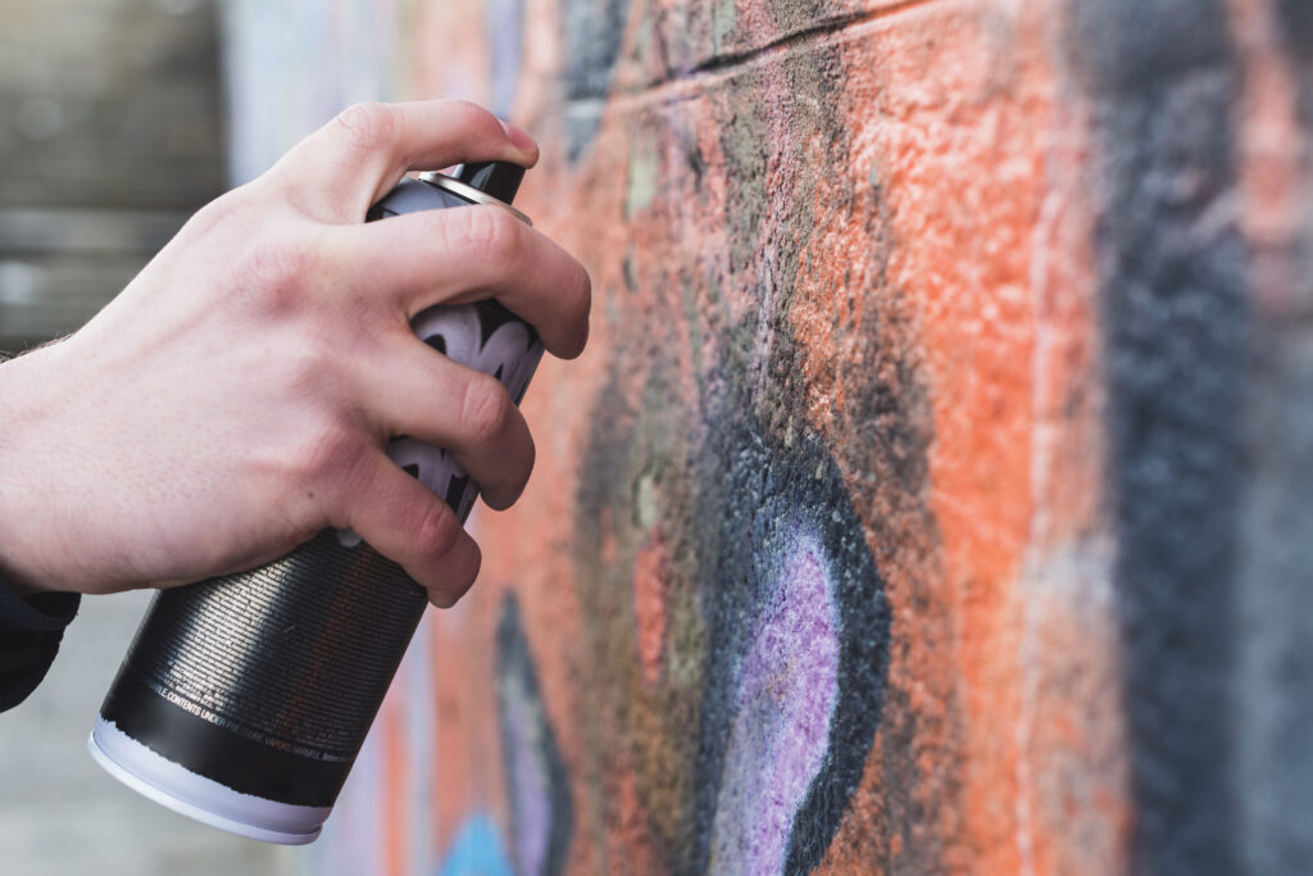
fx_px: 1824
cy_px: 438
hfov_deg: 39.6
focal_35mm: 50
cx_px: 656
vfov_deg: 27.0
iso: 200
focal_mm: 50
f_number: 5
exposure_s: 1/160
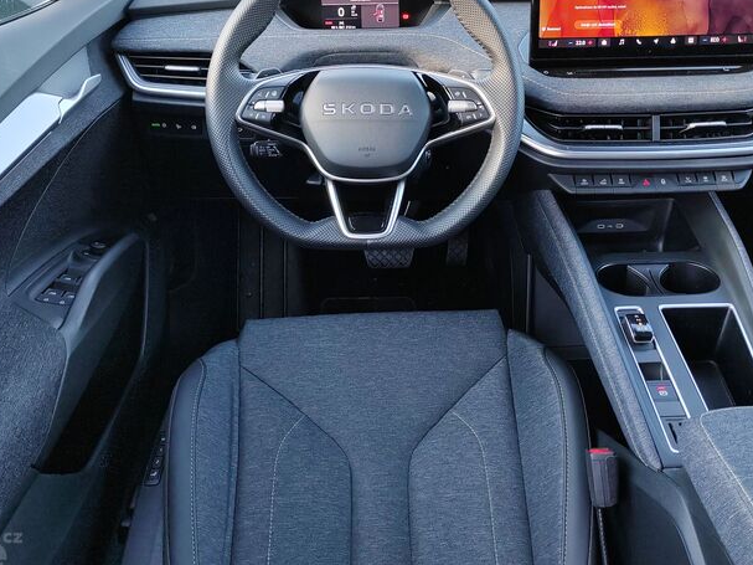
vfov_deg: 37.3
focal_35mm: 38
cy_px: 189
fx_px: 826
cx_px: 392
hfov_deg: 49.0
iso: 200
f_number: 1.9
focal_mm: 5.52
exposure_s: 1/100
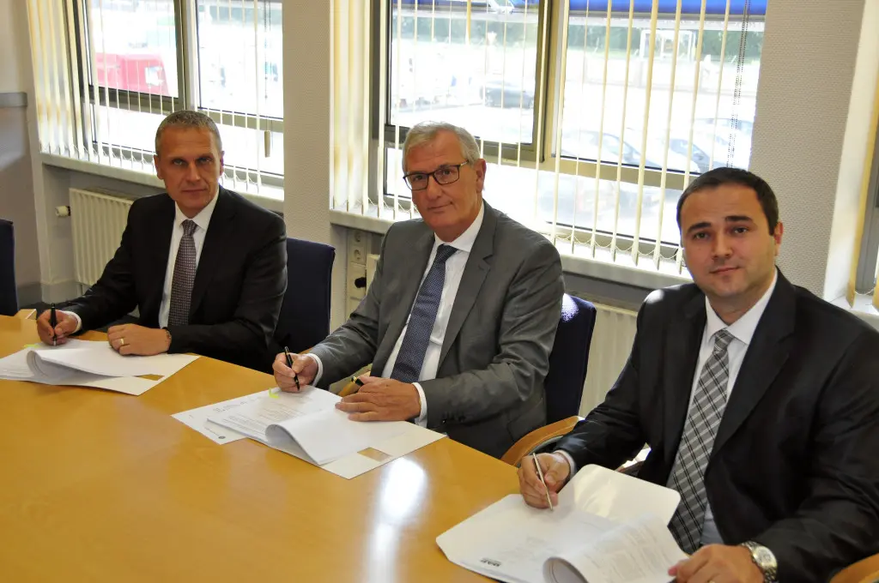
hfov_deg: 42.4
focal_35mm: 46
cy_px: 292
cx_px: 440
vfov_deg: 28.9
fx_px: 1134
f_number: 4
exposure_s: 1/160
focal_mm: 31
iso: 800
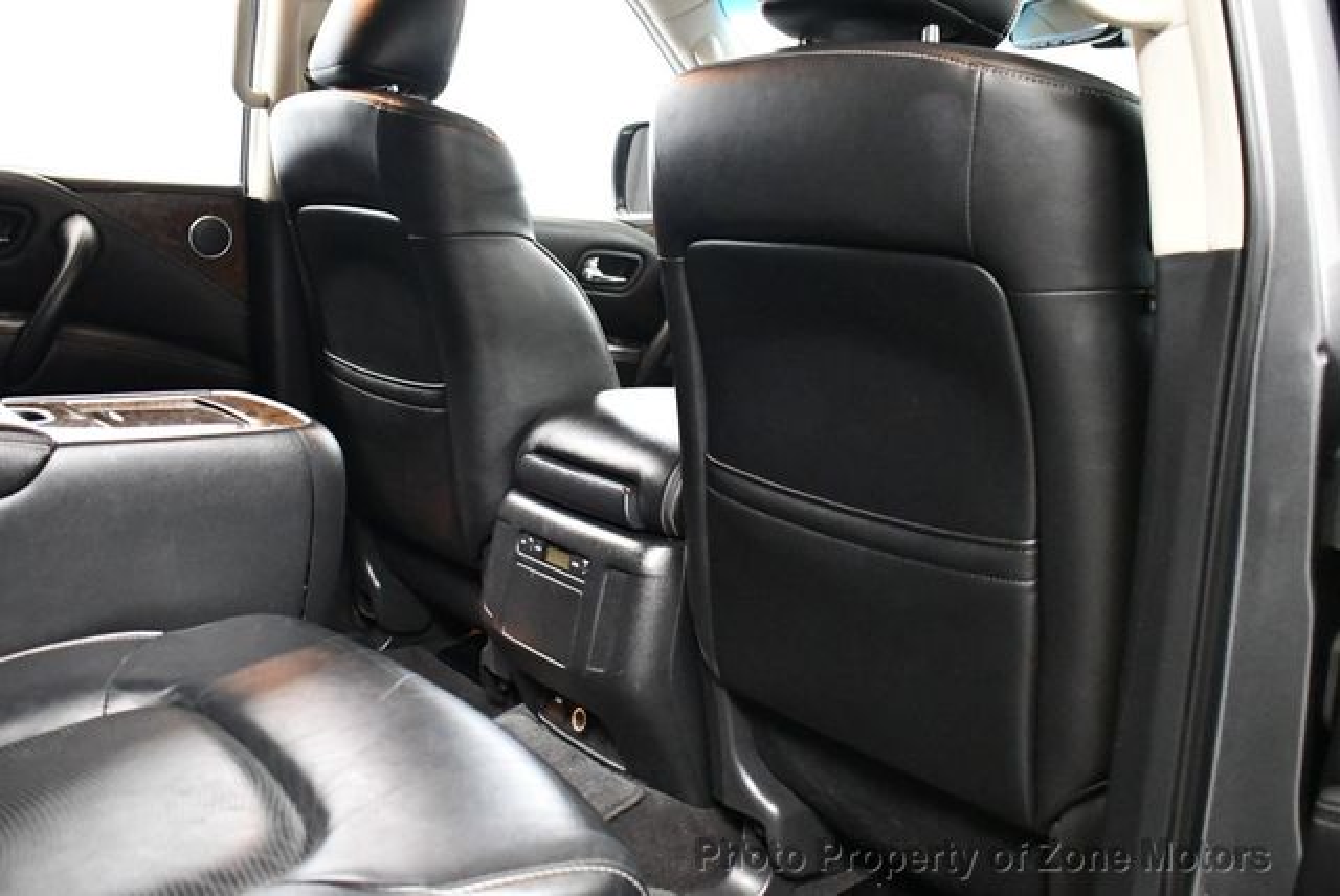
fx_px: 1341
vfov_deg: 36.9
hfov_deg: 53.1
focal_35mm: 36
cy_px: 448
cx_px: 670
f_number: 3.5
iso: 8000
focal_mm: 18
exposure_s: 1/60
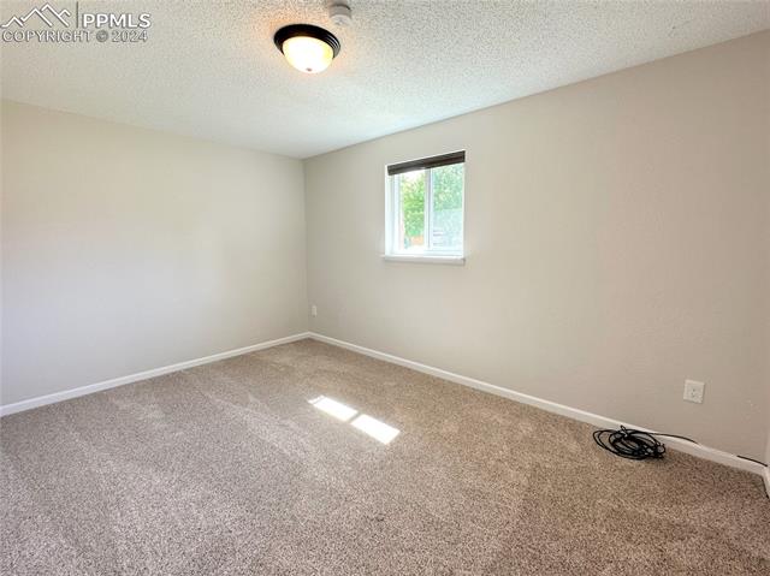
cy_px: 288
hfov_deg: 102.1
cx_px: 385
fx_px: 311
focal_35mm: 14
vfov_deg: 85.6
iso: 100
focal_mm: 2.22
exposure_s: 1/120
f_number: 2.2
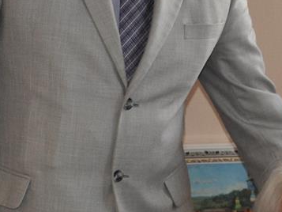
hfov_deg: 12.8
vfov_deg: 9.7
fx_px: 1247
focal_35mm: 153
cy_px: 69
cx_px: 255
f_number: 4
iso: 640
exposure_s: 1/125
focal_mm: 28
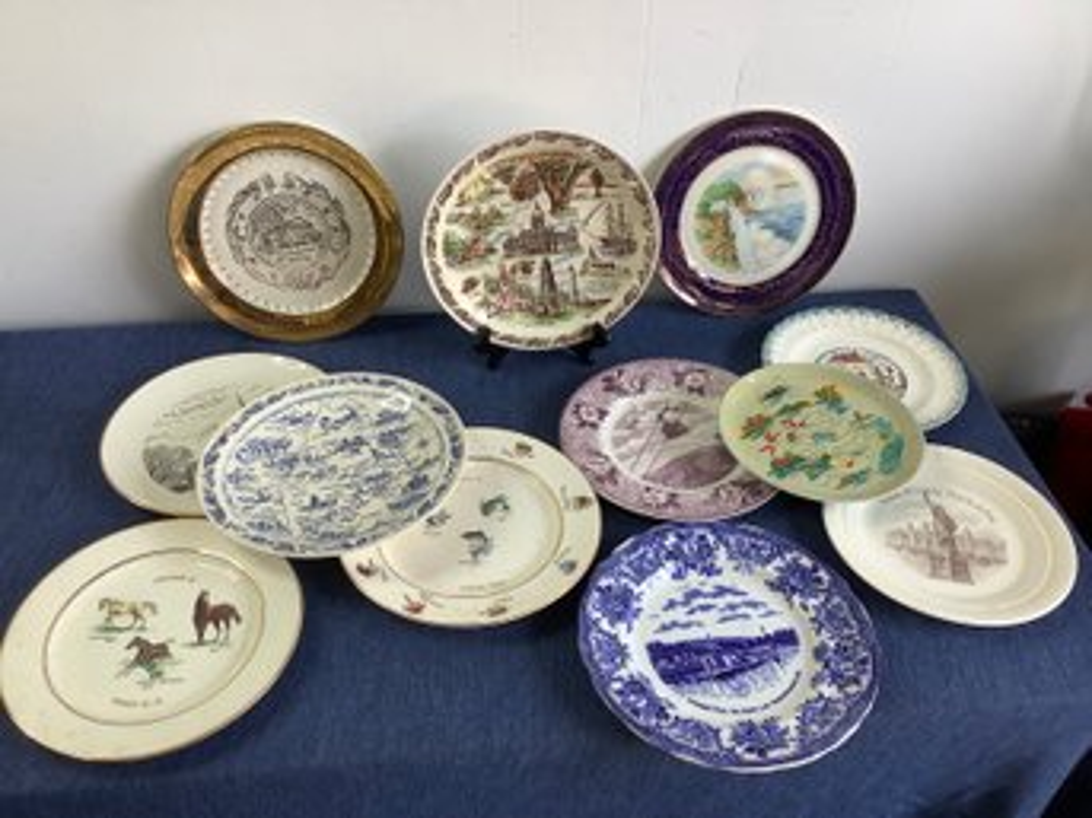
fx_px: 978
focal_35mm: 31
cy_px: 409
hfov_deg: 58.4
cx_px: 546
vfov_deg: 45.4
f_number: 2.4
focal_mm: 3.3
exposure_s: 1/50
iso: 50
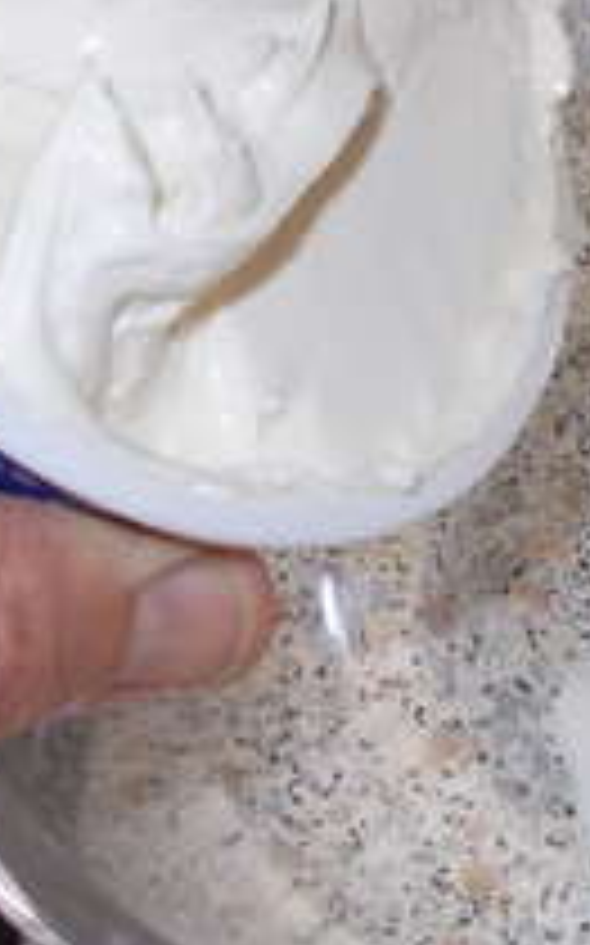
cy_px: 418
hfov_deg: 15.1
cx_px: 563
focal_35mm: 85
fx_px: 2190
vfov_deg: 24.4
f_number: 2.7
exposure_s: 1/25
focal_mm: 4
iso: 200
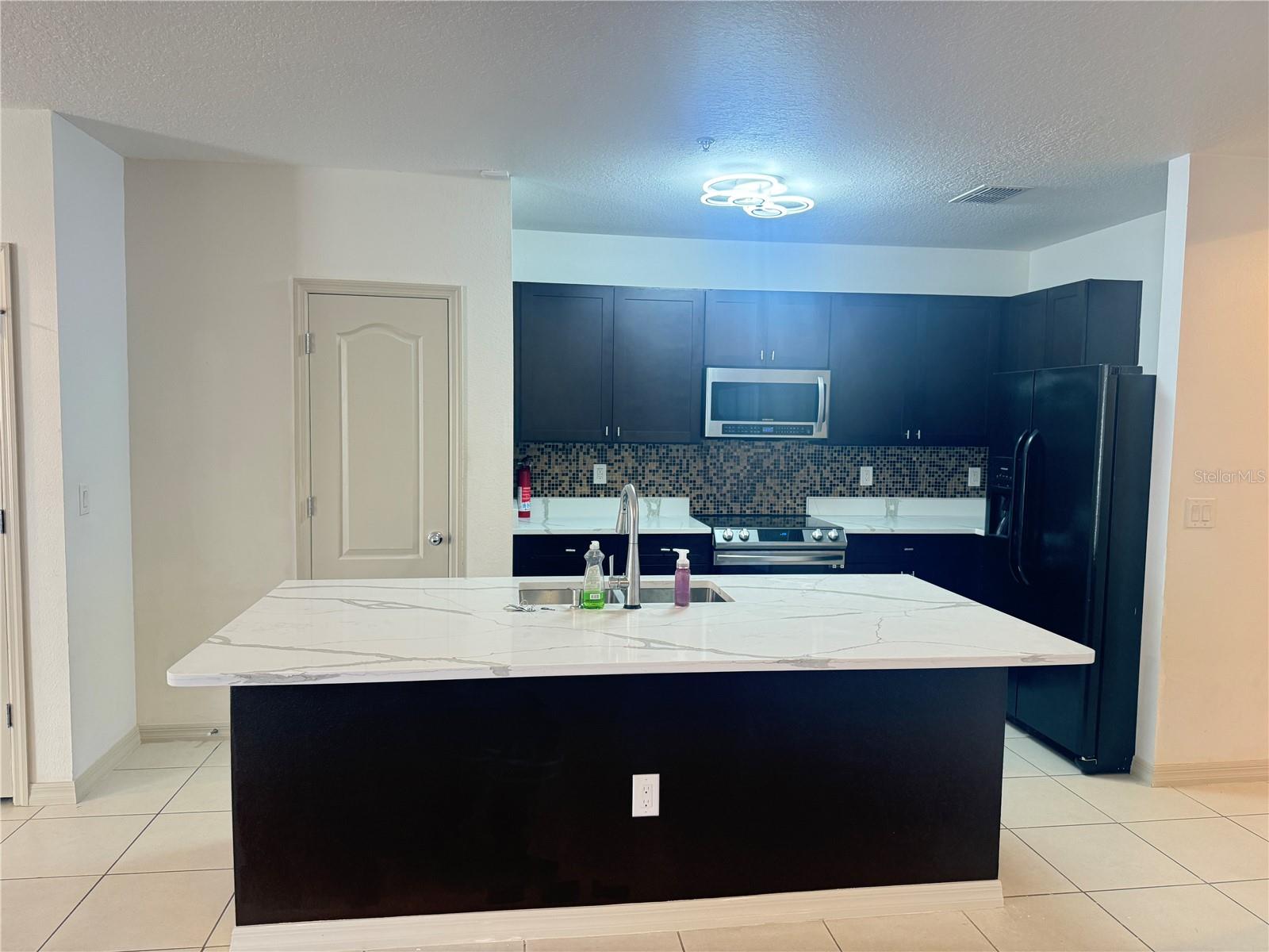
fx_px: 880
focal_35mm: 24
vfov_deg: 56.8
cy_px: 476
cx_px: 634
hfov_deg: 71.6
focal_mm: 6.76
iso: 250
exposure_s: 1/60
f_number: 1.78
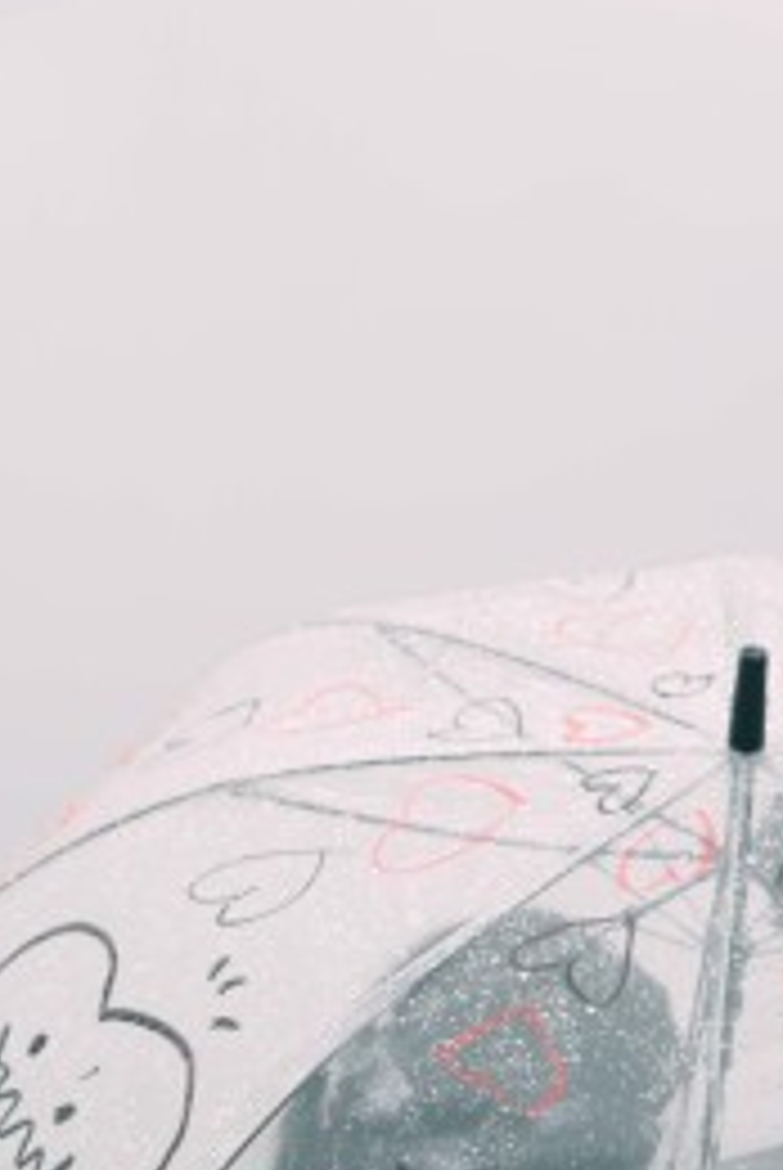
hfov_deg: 9.0
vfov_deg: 13.3
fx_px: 4978
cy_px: 981
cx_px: 495
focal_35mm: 153
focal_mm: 55
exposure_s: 1/125
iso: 160
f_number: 2.8
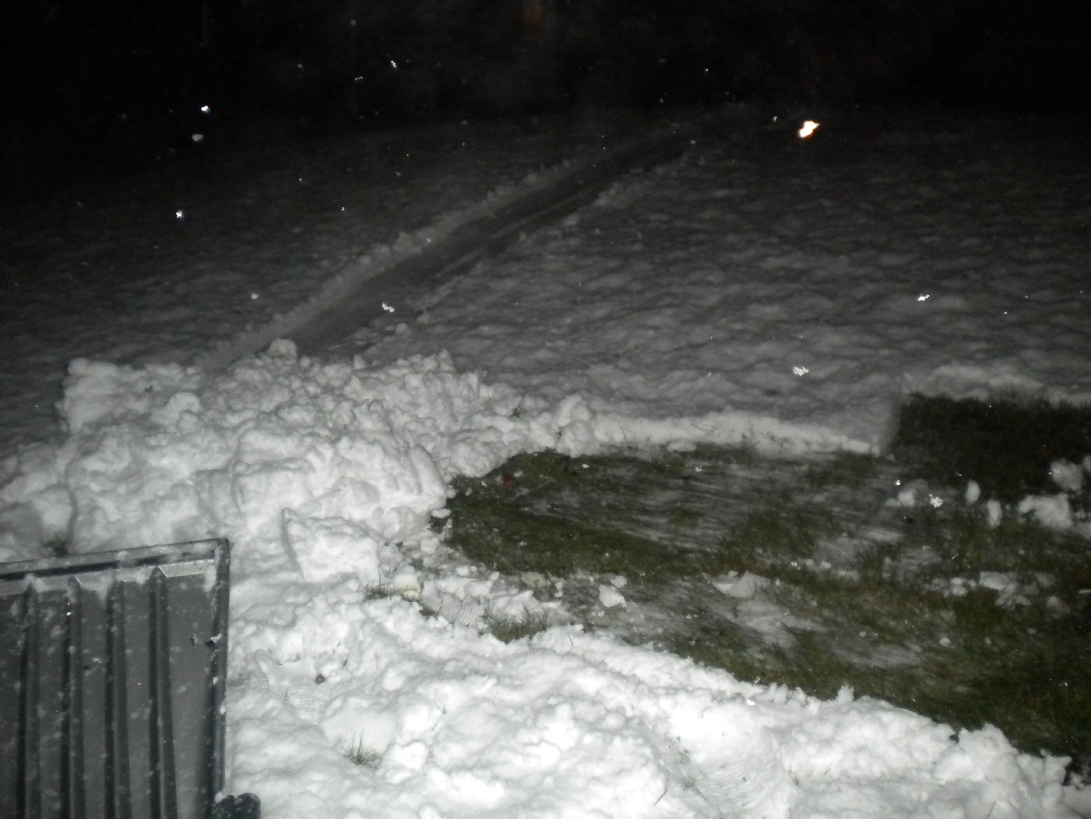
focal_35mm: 35
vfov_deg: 40.7
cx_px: 546
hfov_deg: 52.6
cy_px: 410
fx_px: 1103
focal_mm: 6.3
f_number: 3.1
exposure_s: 1/30
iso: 400
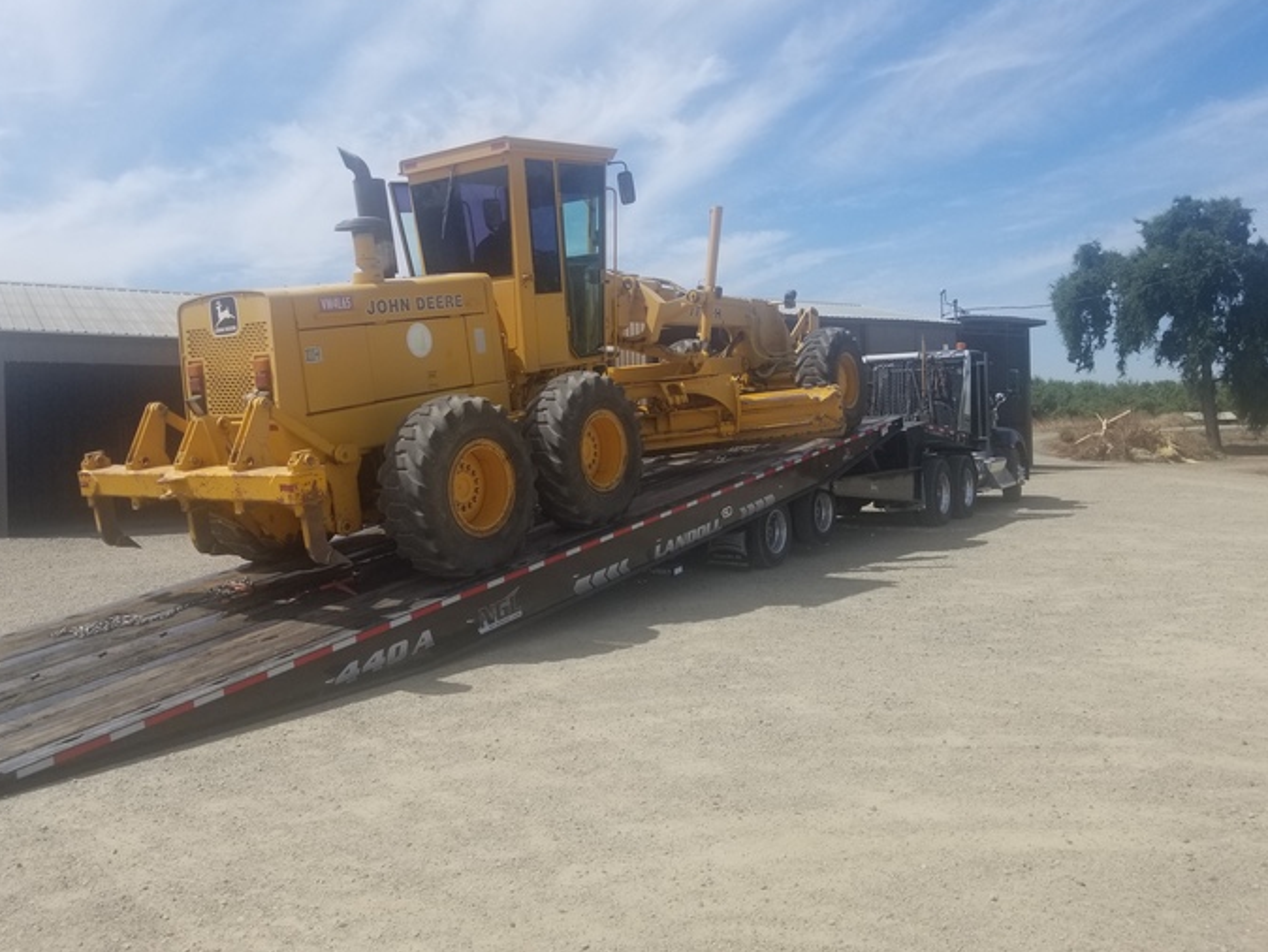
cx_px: 632
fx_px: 989
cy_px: 469
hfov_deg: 65.3
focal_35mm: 27
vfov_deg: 51.4
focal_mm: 4.25
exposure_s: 1/3016
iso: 50
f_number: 1.7
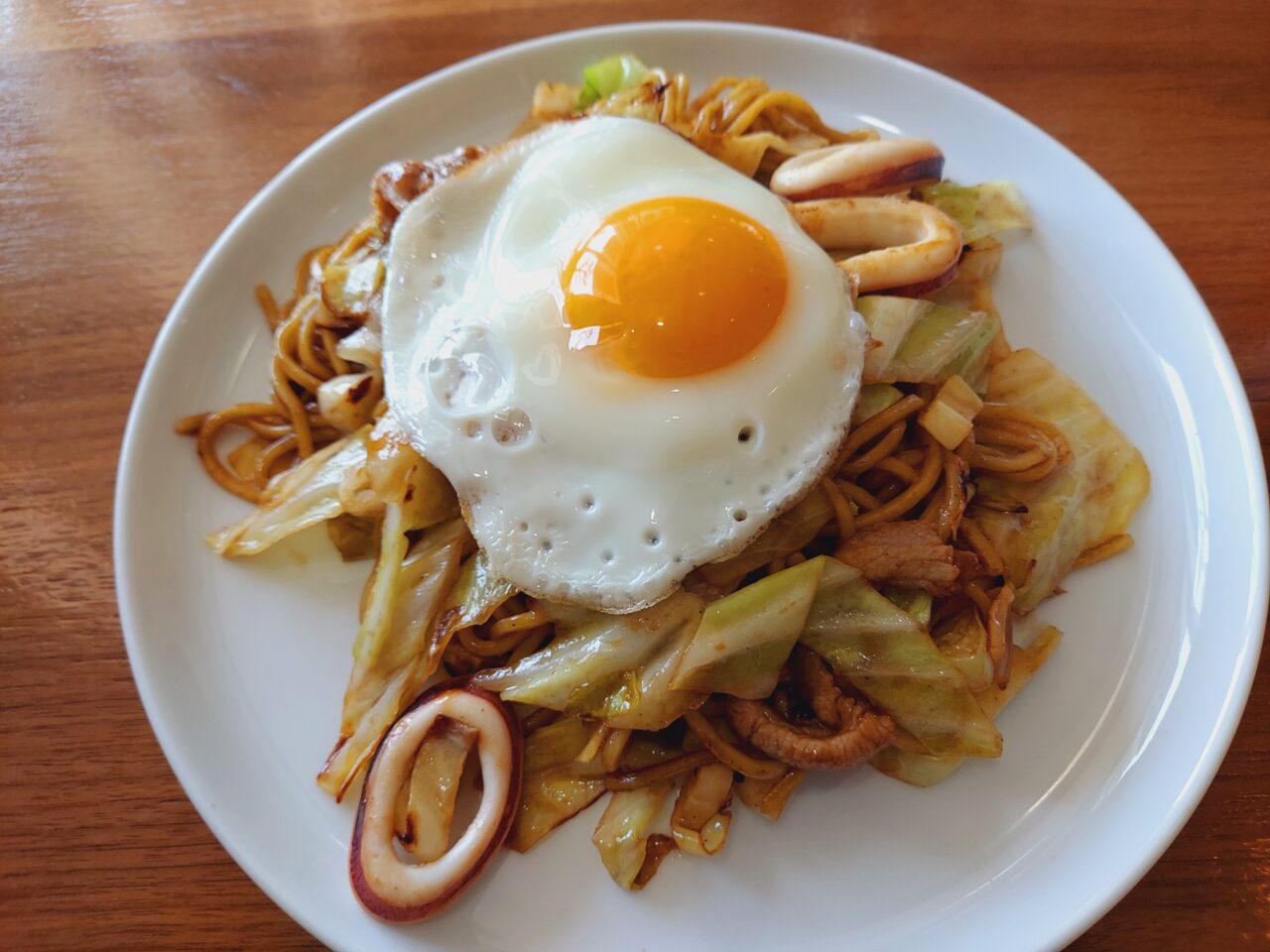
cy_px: 476
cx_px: 635
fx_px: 917
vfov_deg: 54.9
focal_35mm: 25
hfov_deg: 69.4
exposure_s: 1/120
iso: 64
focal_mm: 4.6
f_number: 2
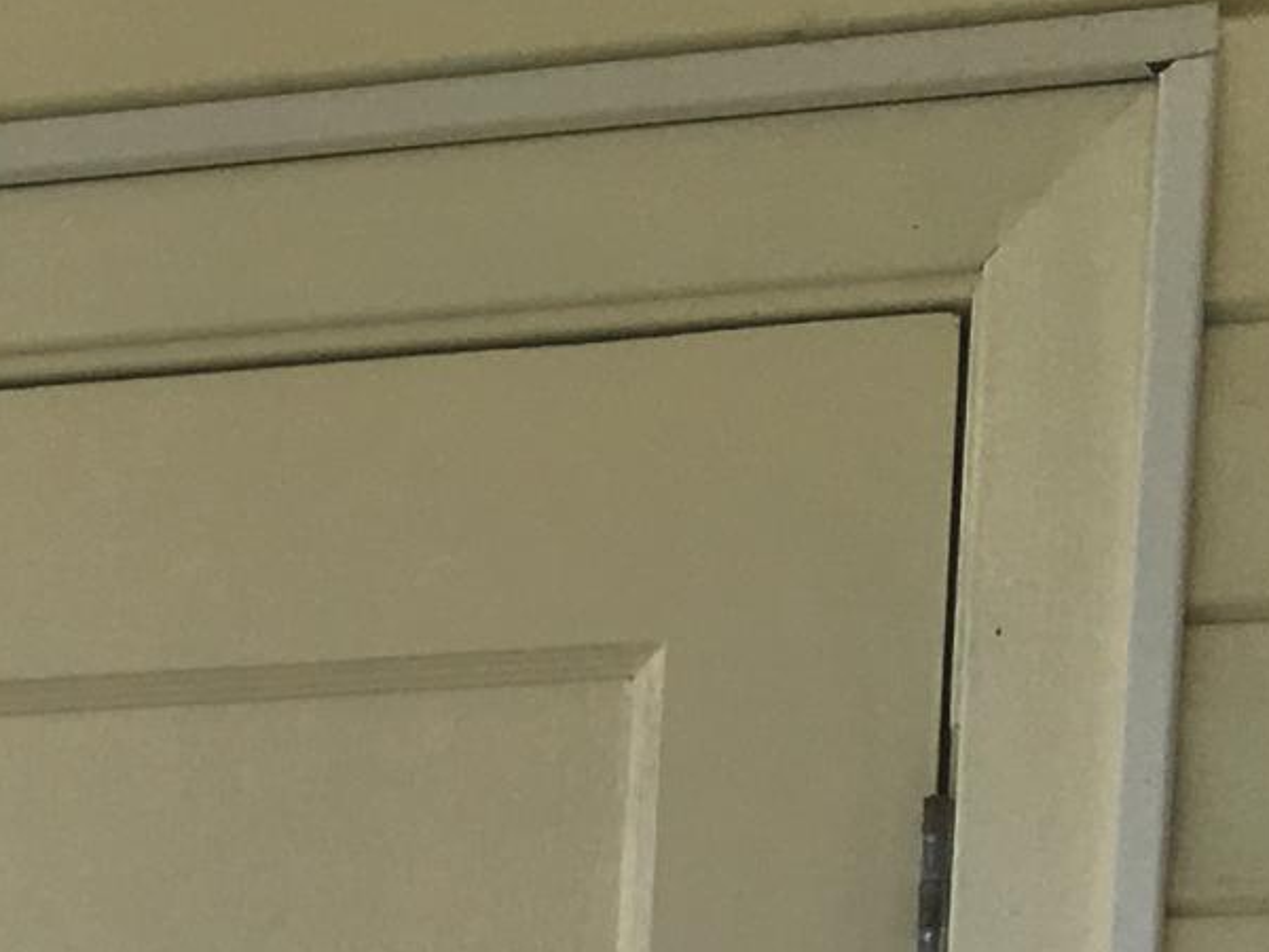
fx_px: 5316
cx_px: -945
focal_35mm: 145
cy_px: 2323
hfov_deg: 12.5
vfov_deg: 9.1
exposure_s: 1/905
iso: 25
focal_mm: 4.15
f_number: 2.2
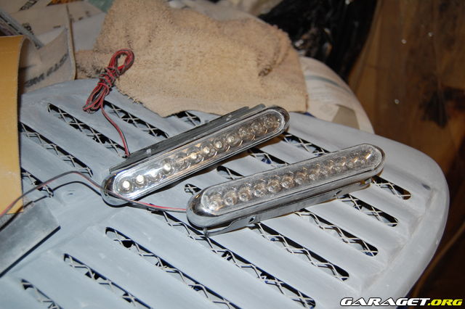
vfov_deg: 34.2
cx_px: 232
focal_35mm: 39
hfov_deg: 49.6
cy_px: 154
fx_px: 503
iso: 400
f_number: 4
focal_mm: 26
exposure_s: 1/60
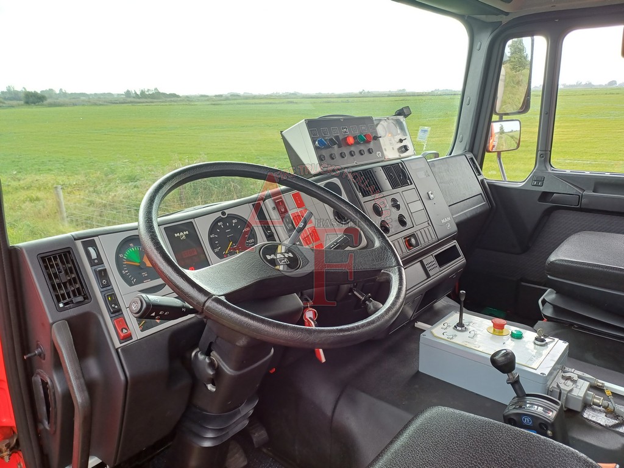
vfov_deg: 54.9
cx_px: 312
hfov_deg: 69.4
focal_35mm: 25
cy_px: 234
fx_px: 451
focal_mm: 4.65
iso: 80
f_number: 1.8
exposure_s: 1/100
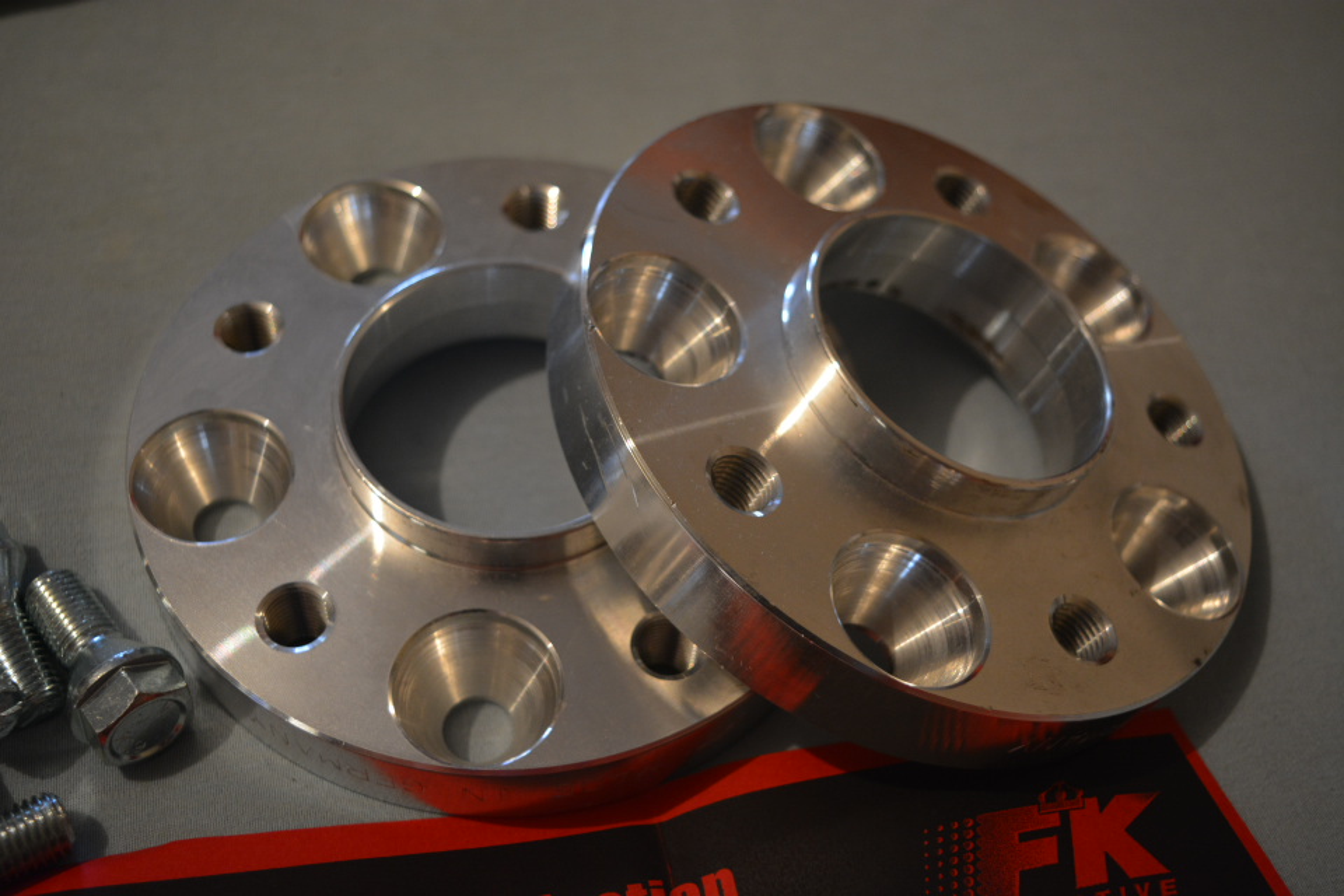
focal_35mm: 42
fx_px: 1568
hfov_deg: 46.4
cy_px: 448
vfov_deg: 31.9
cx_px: 672
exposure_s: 1/60
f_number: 4.2
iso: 800
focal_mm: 28
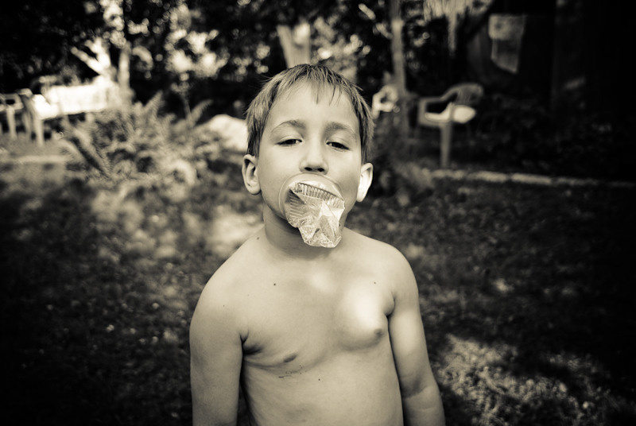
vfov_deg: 37.0
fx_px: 637
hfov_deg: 53.1
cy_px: 213
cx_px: 318
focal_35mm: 36
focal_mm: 24
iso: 100
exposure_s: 1/400
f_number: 2.8
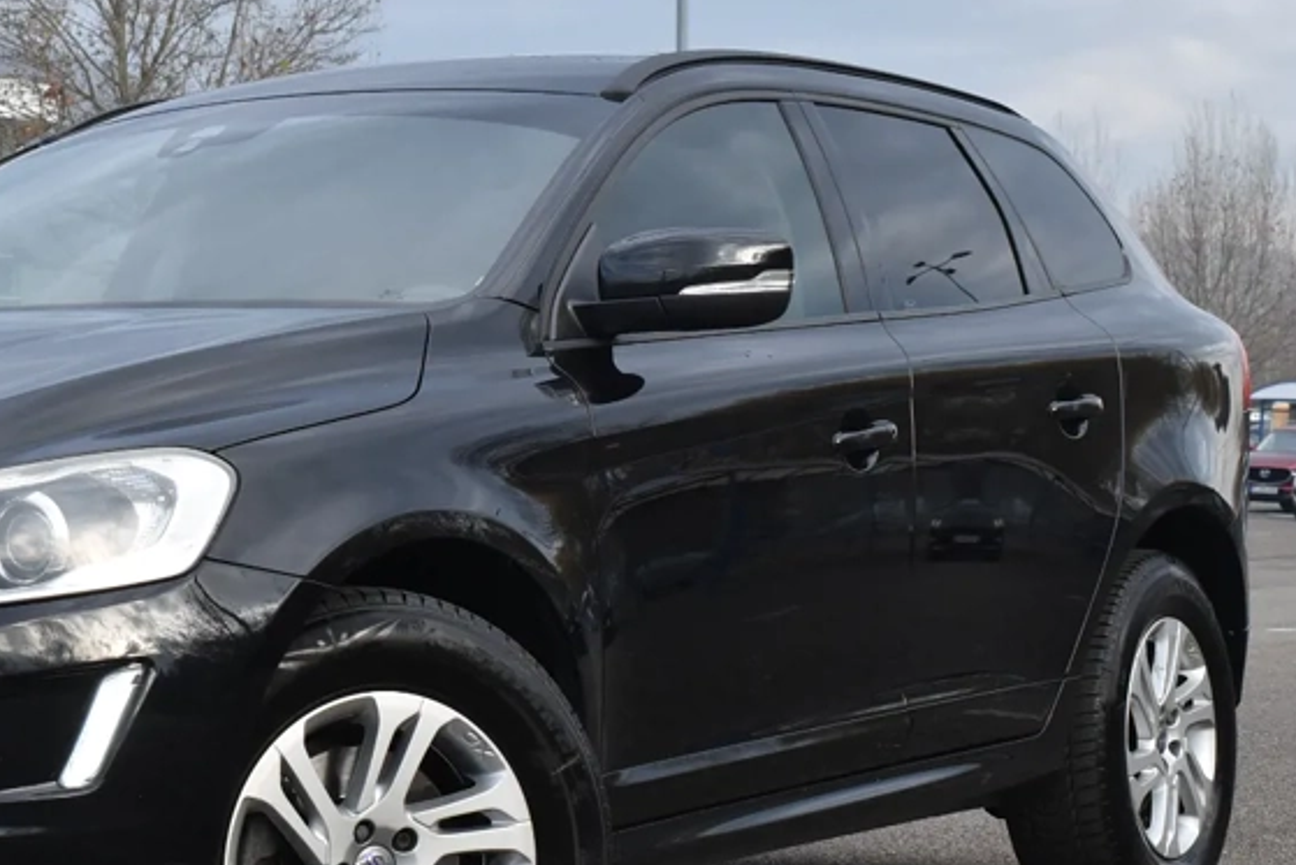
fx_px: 3673
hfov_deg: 19.8
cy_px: 514
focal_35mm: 102
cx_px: 276
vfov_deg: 13.4
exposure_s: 1/250
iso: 400
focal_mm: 38
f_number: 8
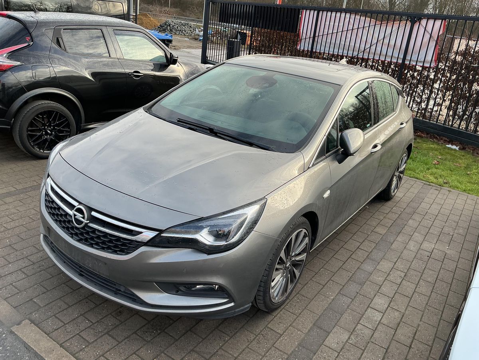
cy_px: 180
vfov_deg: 48.2
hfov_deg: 61.7
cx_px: 240
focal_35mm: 29
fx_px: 401
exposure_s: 1/292
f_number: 1.8
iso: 25
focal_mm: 3
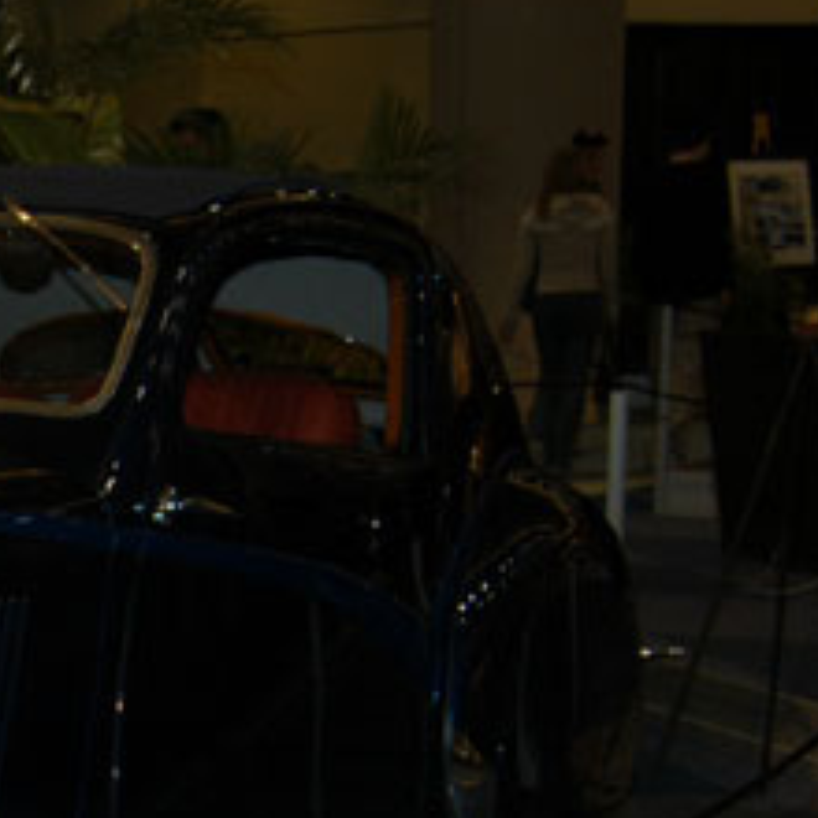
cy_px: 814
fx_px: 2513
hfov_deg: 16.9
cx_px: -370
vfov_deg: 18.0
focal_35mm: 94
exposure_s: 1/60
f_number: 5
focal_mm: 24
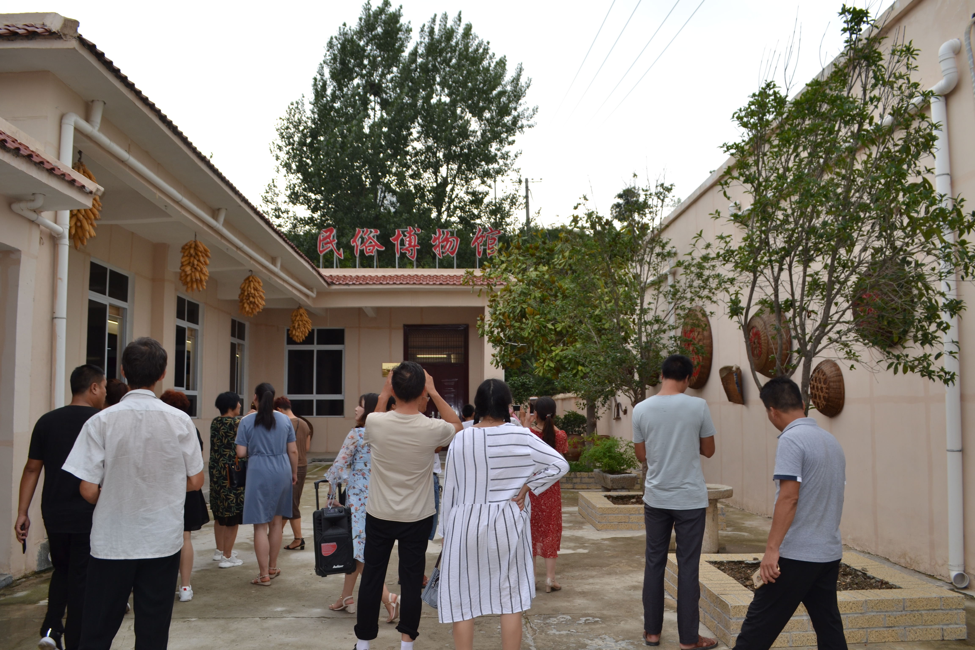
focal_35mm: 27
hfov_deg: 67.4
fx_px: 731
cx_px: 488
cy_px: 325
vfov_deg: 47.9
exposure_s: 1/200
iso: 100
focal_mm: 18
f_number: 6.3
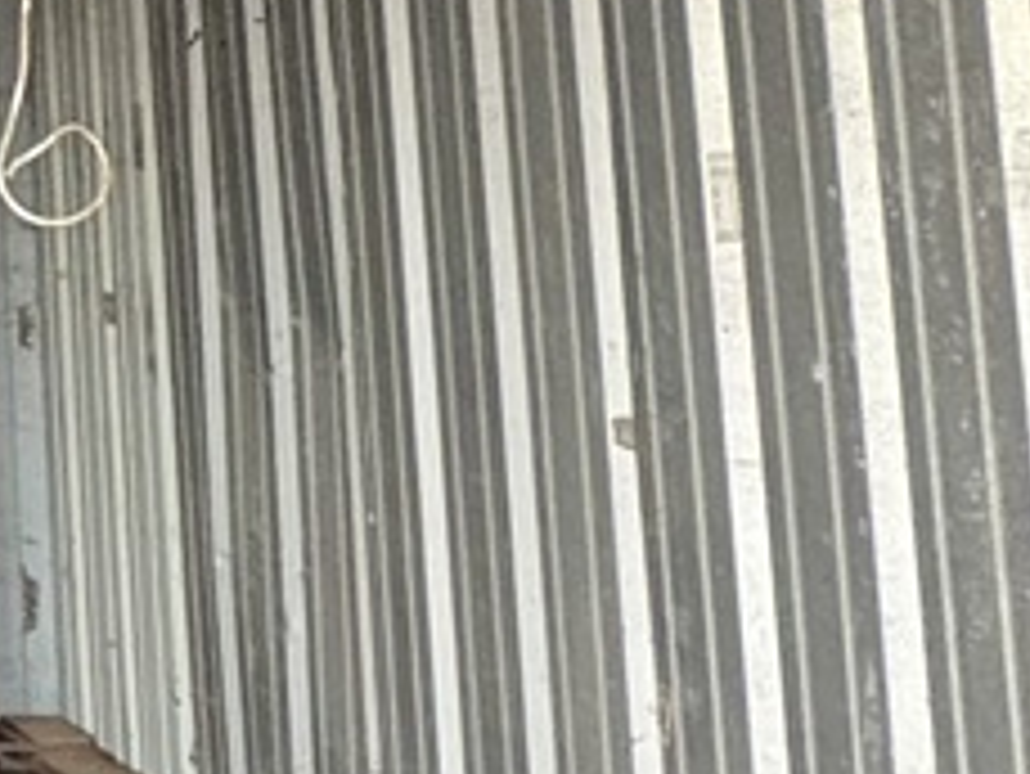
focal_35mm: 88
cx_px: -1480
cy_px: -86
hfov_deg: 14.3
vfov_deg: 16.3
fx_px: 2620
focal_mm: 2.22
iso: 800
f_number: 2.2
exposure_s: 1/60
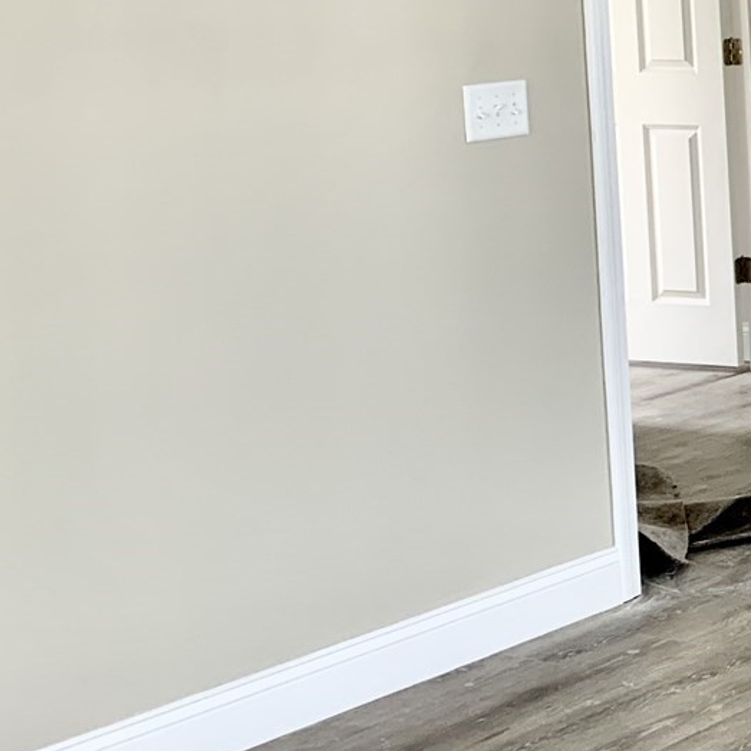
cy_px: 207
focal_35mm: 90
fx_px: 2209
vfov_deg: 19.2
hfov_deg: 16.1
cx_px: 1377
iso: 50
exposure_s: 1/121
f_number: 1.8
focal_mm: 4.25
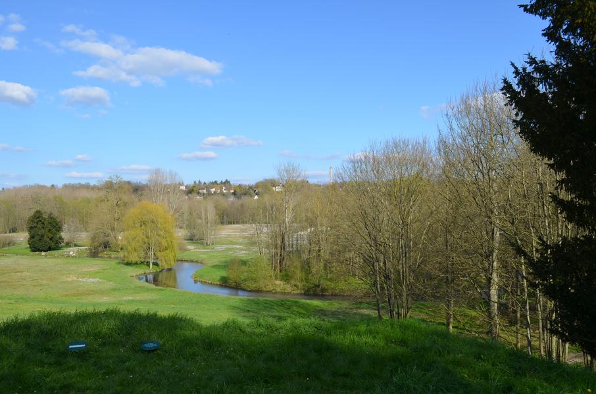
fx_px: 496
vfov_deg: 43.4
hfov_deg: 62.0
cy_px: 197
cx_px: 298
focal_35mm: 30
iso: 125
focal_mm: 20
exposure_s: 1/250
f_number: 8
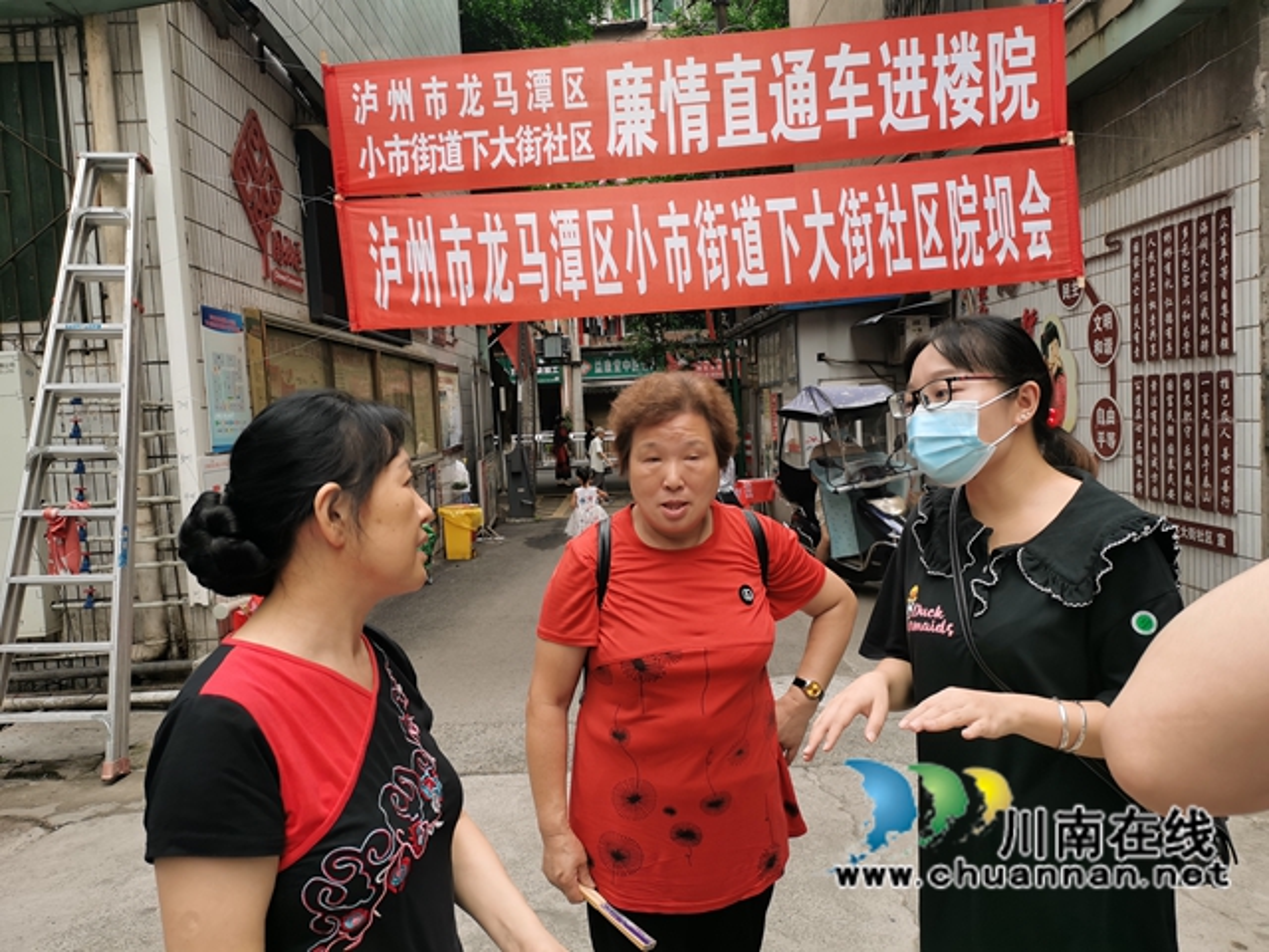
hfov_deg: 65.3
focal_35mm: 27
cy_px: 476
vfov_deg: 51.4
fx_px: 990
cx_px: 634
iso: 50
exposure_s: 1/258
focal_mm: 5.58
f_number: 1.8
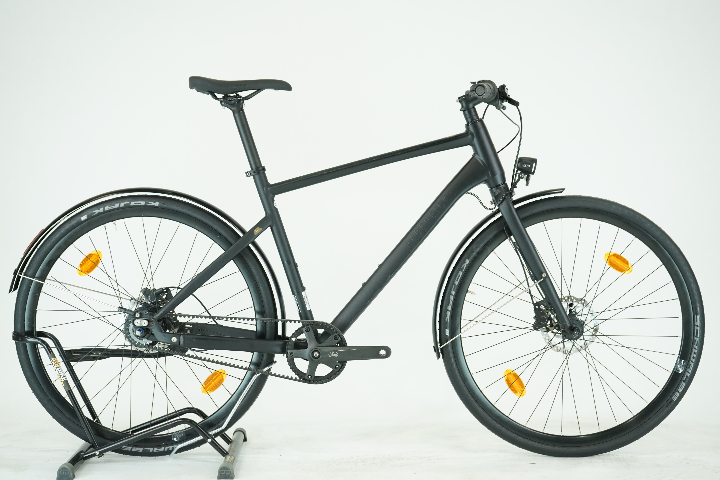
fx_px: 1120
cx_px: 360
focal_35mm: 56
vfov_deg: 24.2
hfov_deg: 35.6
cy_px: 240
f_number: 5.6
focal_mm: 56
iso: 1600
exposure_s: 1/200
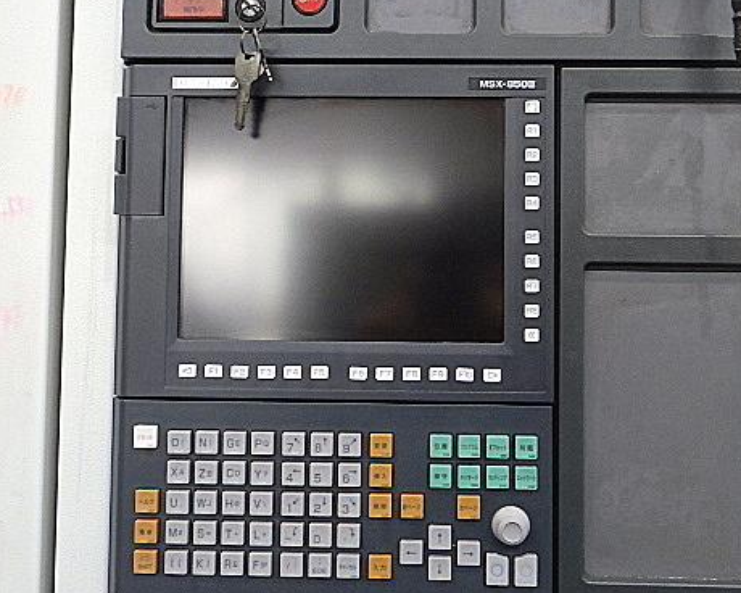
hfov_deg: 47.8
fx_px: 833
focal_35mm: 38
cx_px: 422
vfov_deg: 39.0
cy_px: 238
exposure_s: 1/45
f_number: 3.5
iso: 800
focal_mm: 5
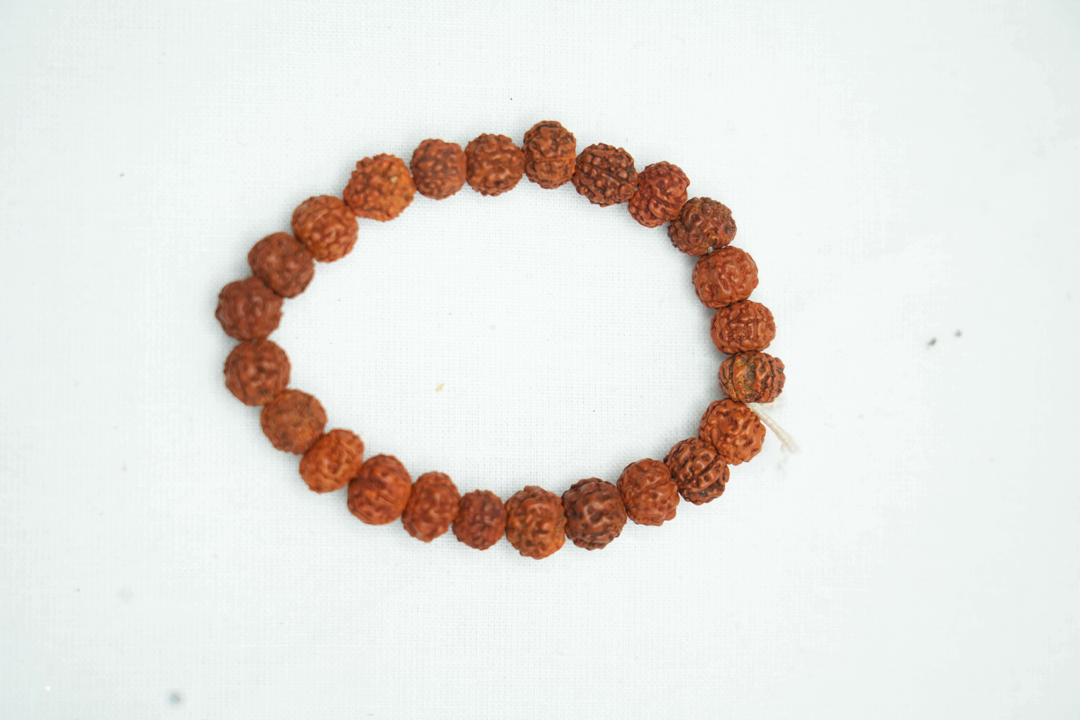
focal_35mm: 105
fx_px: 3150
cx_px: 540
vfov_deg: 13.0
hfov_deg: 19.5
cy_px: 360
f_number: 5.6
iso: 320
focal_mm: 105
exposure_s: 1/60
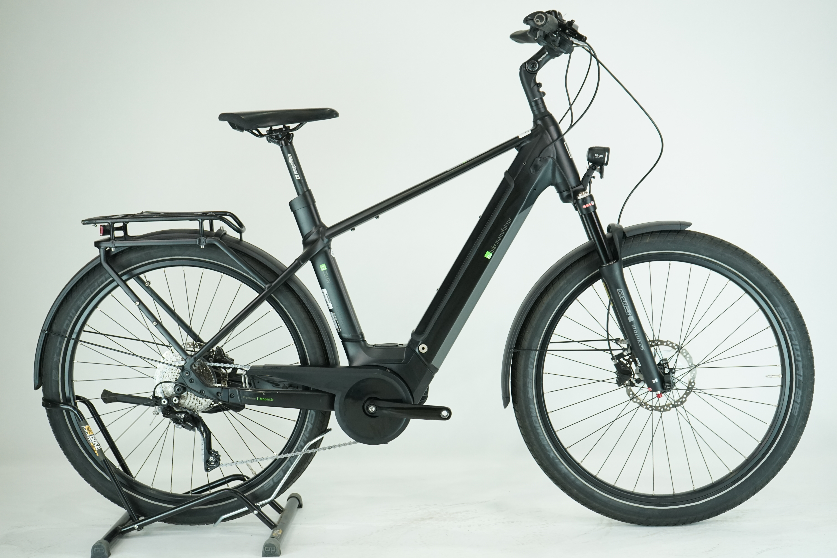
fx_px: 1279
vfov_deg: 24.6
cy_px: 279
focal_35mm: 55
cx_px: 418
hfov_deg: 36.2
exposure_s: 1/200
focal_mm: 55
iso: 1600
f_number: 6.3
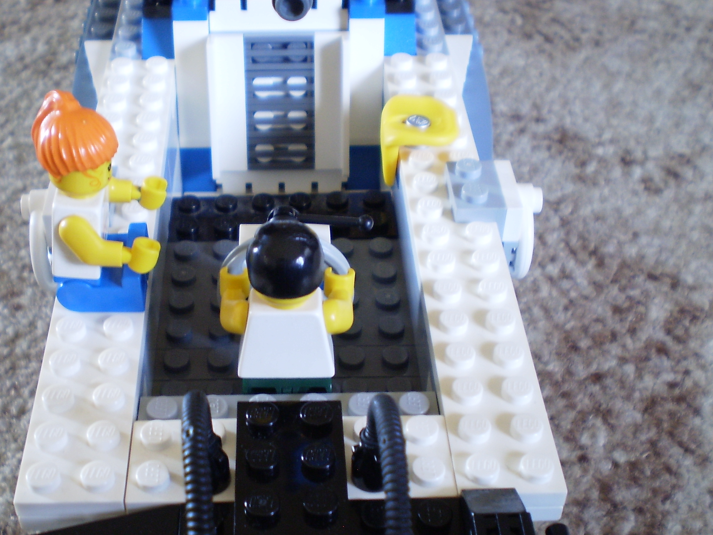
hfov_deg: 37.3
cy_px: 325
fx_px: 1050
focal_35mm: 51
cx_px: 280
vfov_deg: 28.5
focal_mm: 6.3
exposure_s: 1/8
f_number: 3.1
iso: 125
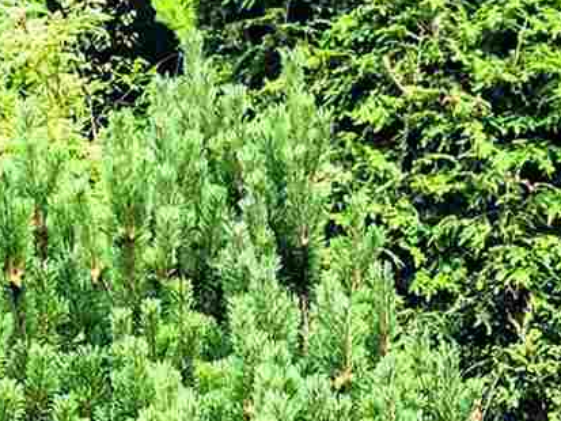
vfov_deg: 7.9
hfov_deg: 11.4
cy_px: 1116
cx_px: 591
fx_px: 2772
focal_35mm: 171
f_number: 1.8
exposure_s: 1/180
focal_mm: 6.4
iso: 16
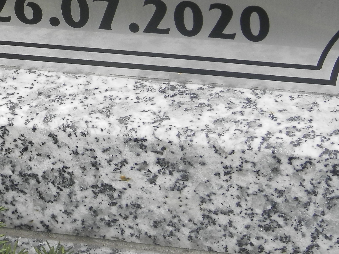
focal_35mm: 164
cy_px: -11
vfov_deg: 9.0
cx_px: 44
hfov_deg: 12.0
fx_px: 1606
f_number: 3.8
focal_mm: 9.9
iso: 80
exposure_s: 1/250
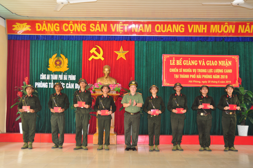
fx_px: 284
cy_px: 84
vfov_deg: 32.9
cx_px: 126
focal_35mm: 40
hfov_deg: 48.0
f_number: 3.8
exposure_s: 1/60
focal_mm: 27
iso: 640
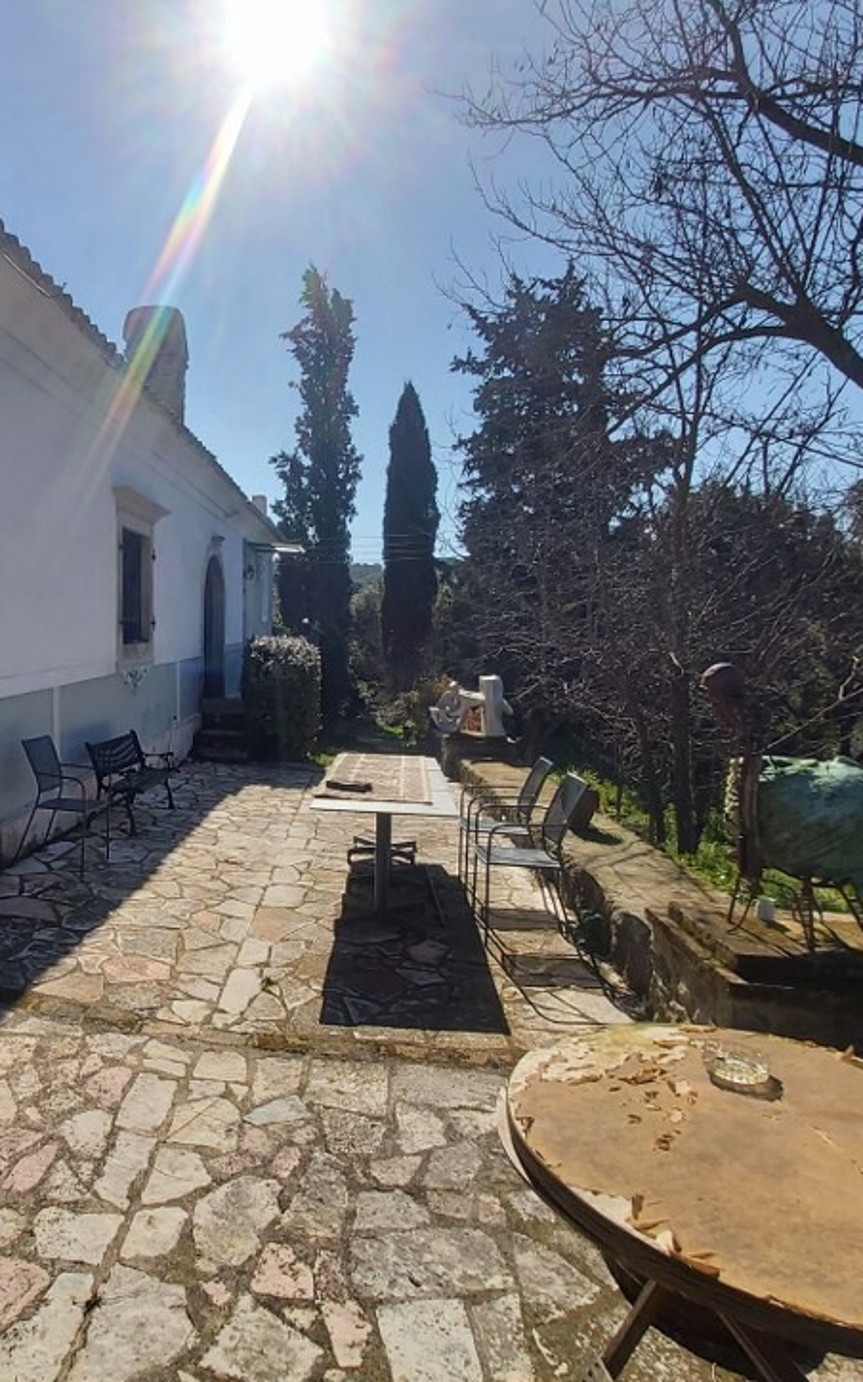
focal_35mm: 18
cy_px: 716
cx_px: 195
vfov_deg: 91.1
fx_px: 678
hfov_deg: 60.6
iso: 40
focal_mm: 1.42
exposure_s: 1/1861
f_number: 2.2
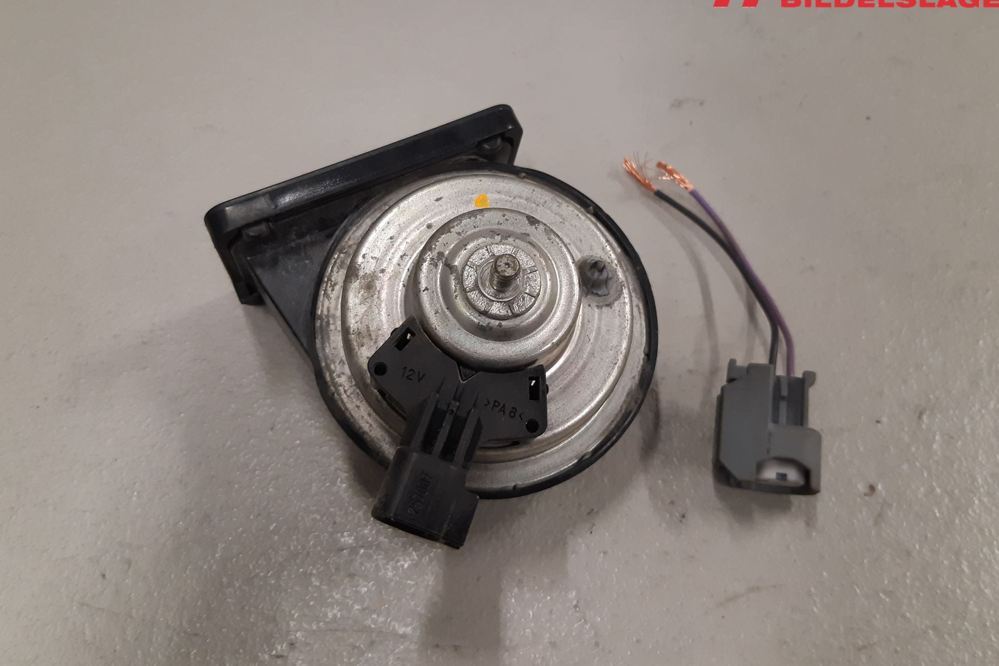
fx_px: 777
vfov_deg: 46.4
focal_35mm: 28
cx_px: 506
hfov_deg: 65.5
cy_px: 310
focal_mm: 3.93
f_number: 1.7
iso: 160
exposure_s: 1/50
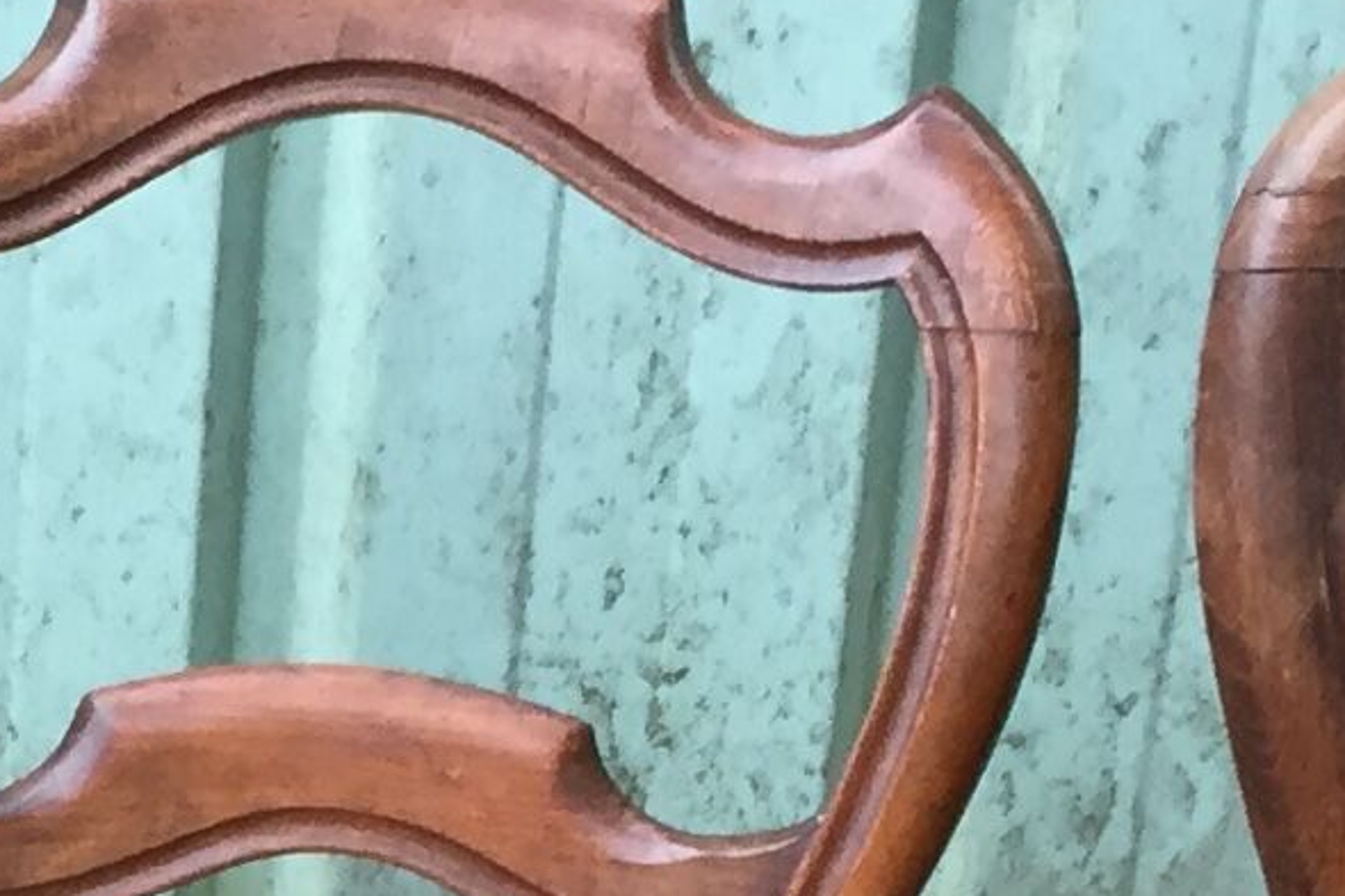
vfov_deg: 7.9
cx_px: -470
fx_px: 6237
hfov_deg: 11.9
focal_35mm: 167
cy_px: 1778
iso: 32
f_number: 2.2
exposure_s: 1/33
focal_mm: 4.15
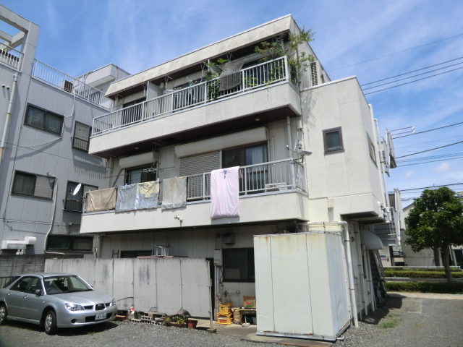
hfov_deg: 71.6
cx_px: 232
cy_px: 174
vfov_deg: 56.8
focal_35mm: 24
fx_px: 321
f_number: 7.5
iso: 80
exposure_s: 1/320
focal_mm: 4.3
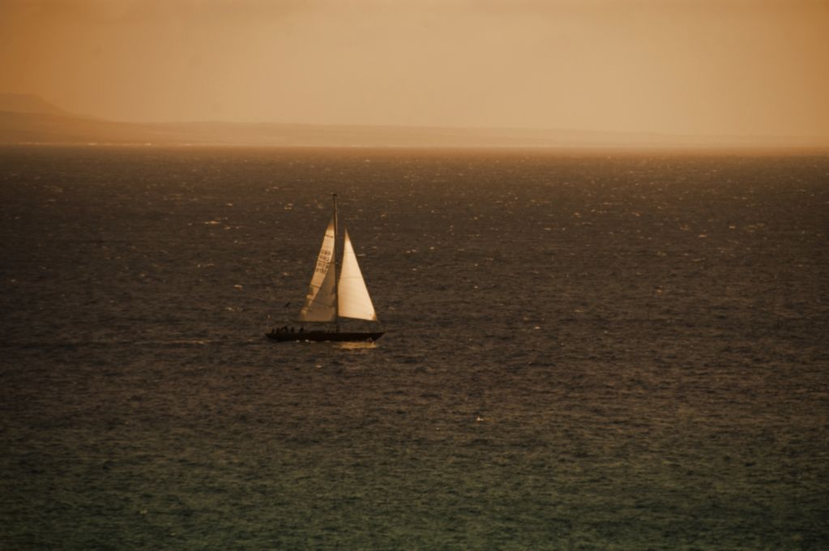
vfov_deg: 4.6
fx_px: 6902
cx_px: 414
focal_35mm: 300
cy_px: 276
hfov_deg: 6.9
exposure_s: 1/500
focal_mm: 200
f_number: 5.6
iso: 200
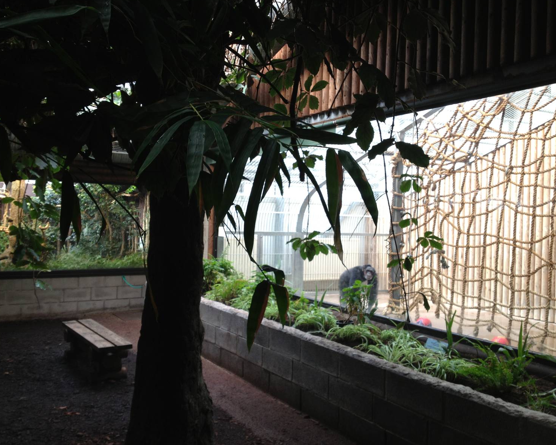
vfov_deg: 40.1
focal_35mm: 37
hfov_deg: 49.0
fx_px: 609
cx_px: 260
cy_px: 221
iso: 50
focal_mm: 4.28
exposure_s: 1/40
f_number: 2.4
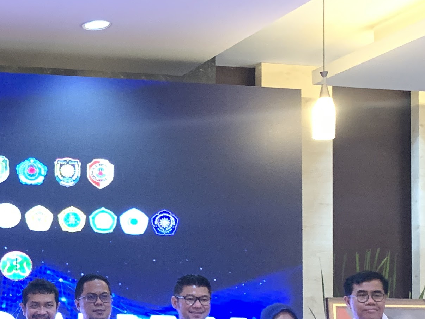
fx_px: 1068
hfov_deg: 20.3
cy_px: 277
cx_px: -147
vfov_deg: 16.8
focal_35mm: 87
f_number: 1.8
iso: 320
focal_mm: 4.25
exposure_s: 1/51
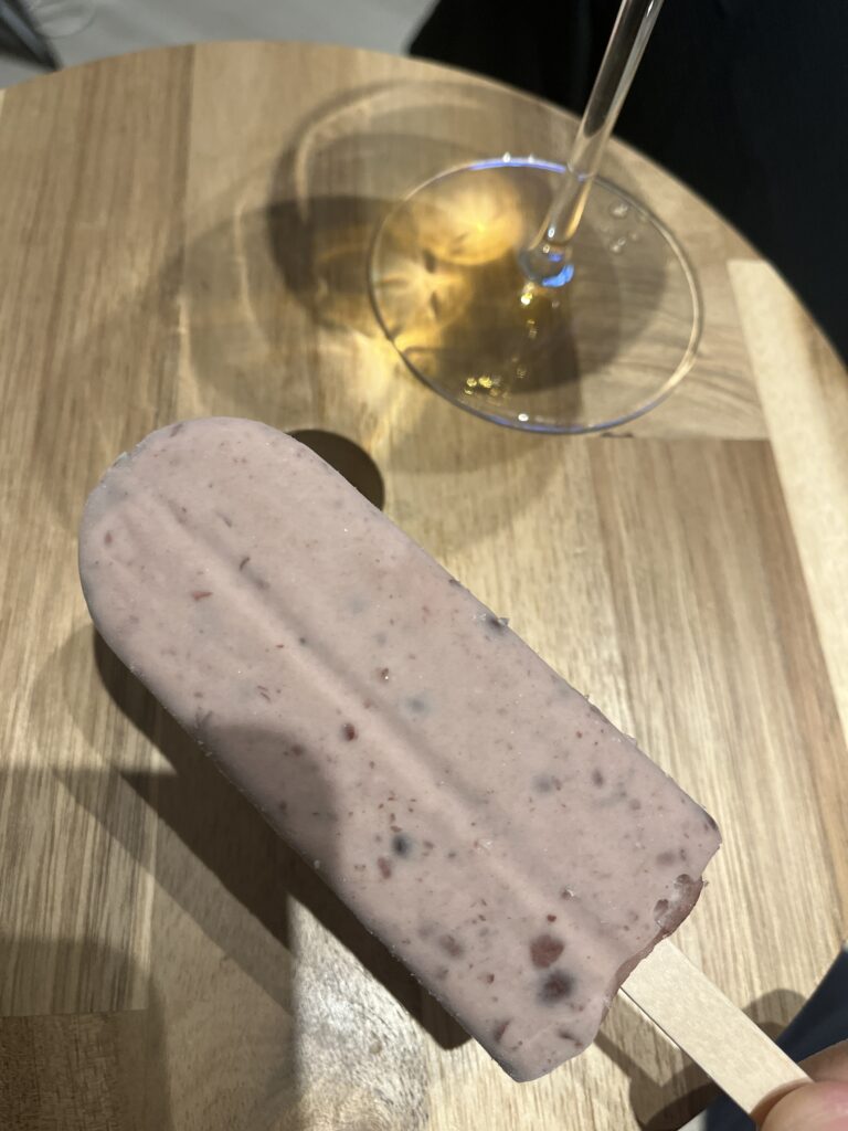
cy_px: 566
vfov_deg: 67.3
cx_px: 424
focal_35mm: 26
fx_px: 849
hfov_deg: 53.1
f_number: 1.6
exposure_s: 1/60
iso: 200
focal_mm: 5.1
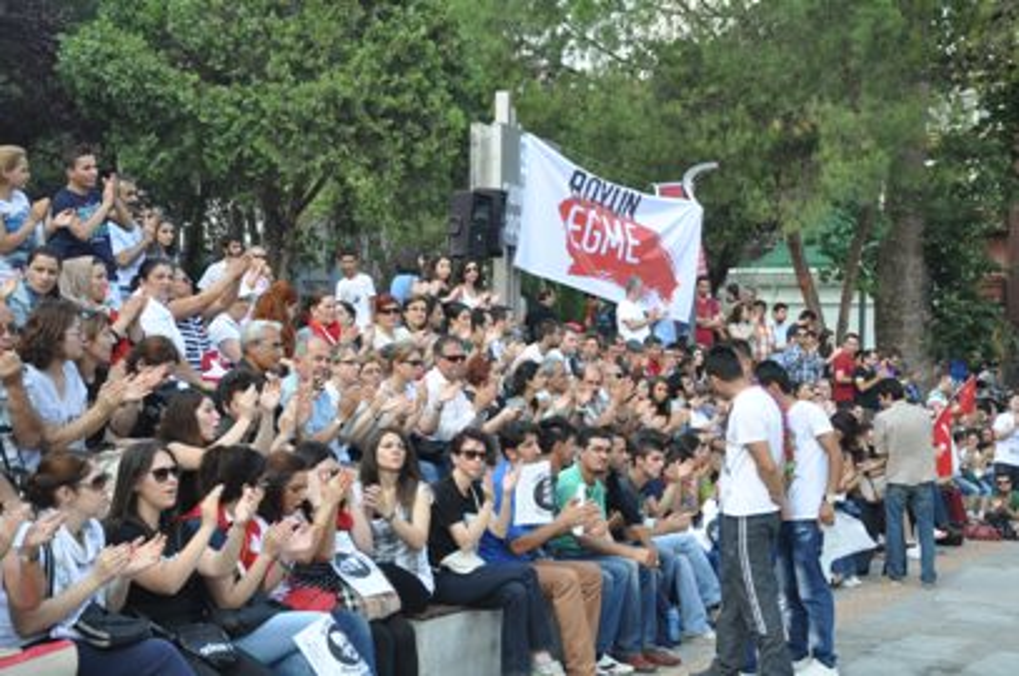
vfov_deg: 20.1
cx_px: 510
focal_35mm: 68
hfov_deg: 29.9
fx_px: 1908
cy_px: 338
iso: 200
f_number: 5.6
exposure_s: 1/125
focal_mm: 45
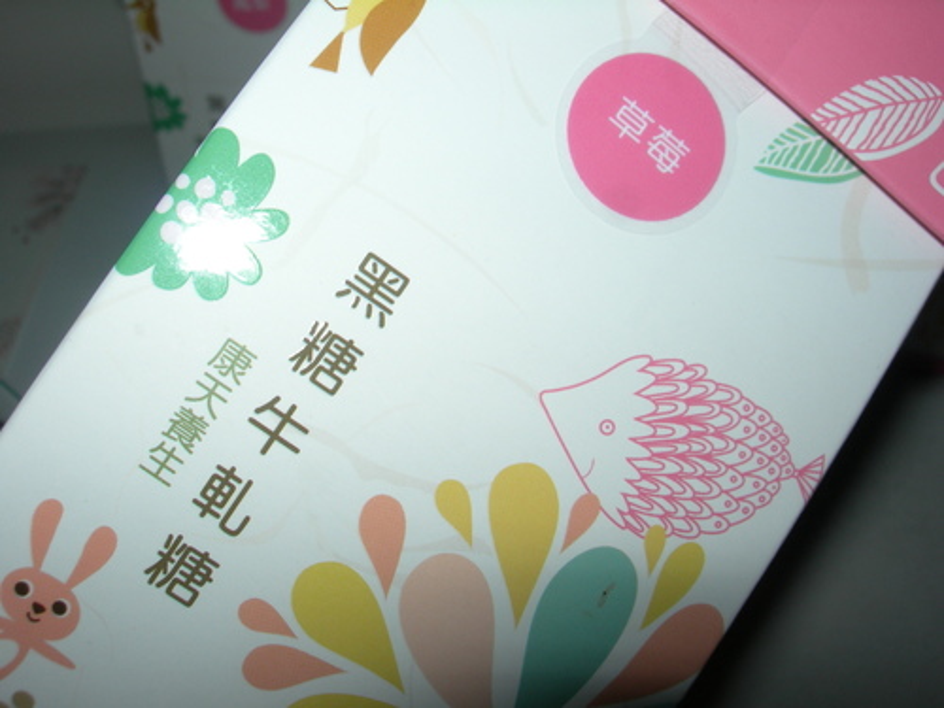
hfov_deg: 49.0
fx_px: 1036
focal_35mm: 38
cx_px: 472
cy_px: 354
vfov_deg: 37.7
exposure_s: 1/60.1
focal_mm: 7.8
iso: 50
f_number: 4.8
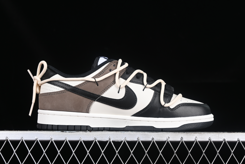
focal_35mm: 75
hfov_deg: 27.0
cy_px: 82
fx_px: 510
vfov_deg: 18.2
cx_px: 122
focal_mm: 50
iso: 160
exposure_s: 1/60
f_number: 7.1
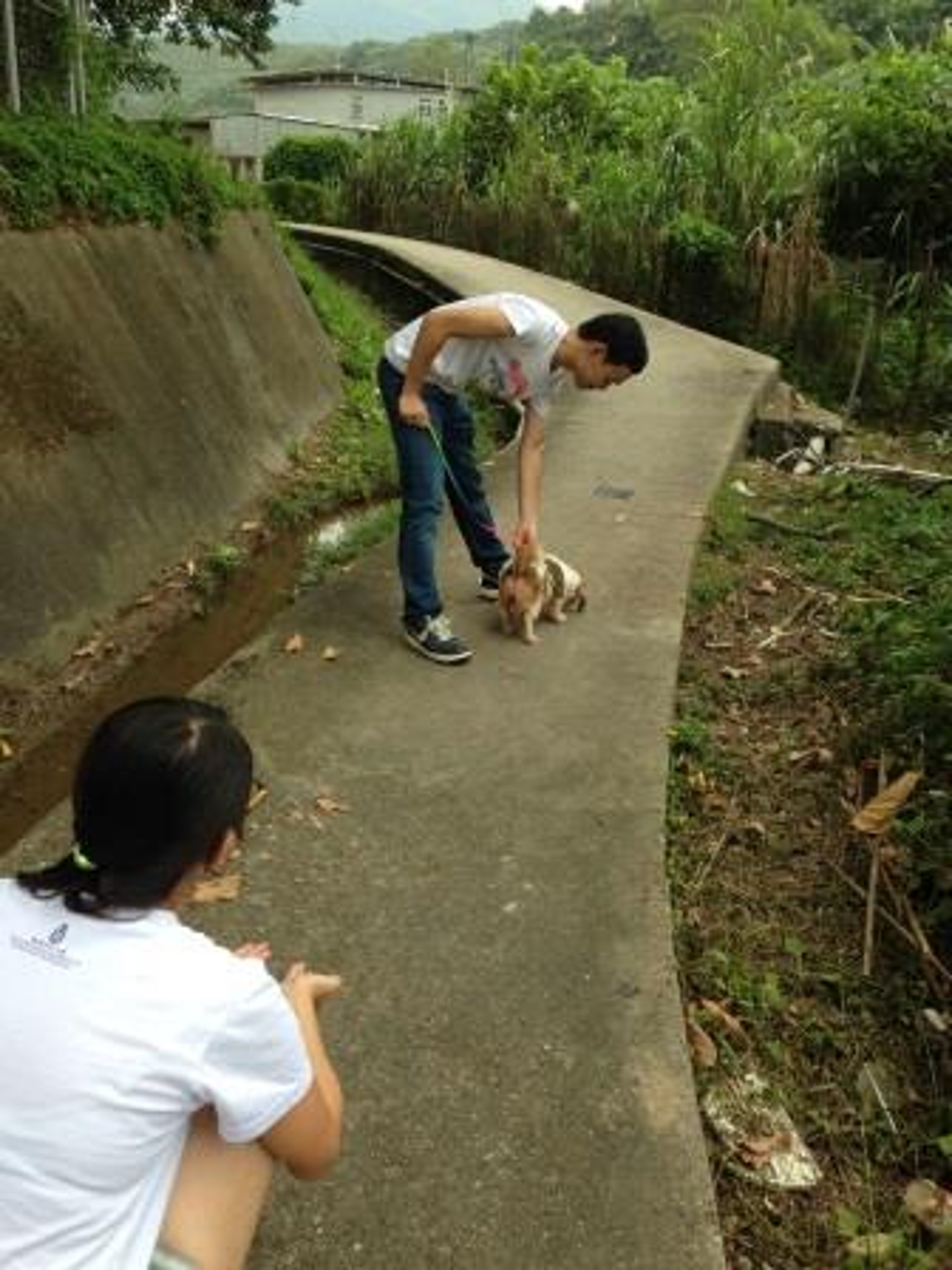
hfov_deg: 42.9
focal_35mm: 33
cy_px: 635
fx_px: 1210
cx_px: 476
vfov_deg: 55.4
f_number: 2.4
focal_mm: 4.12
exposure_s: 1/369
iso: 50
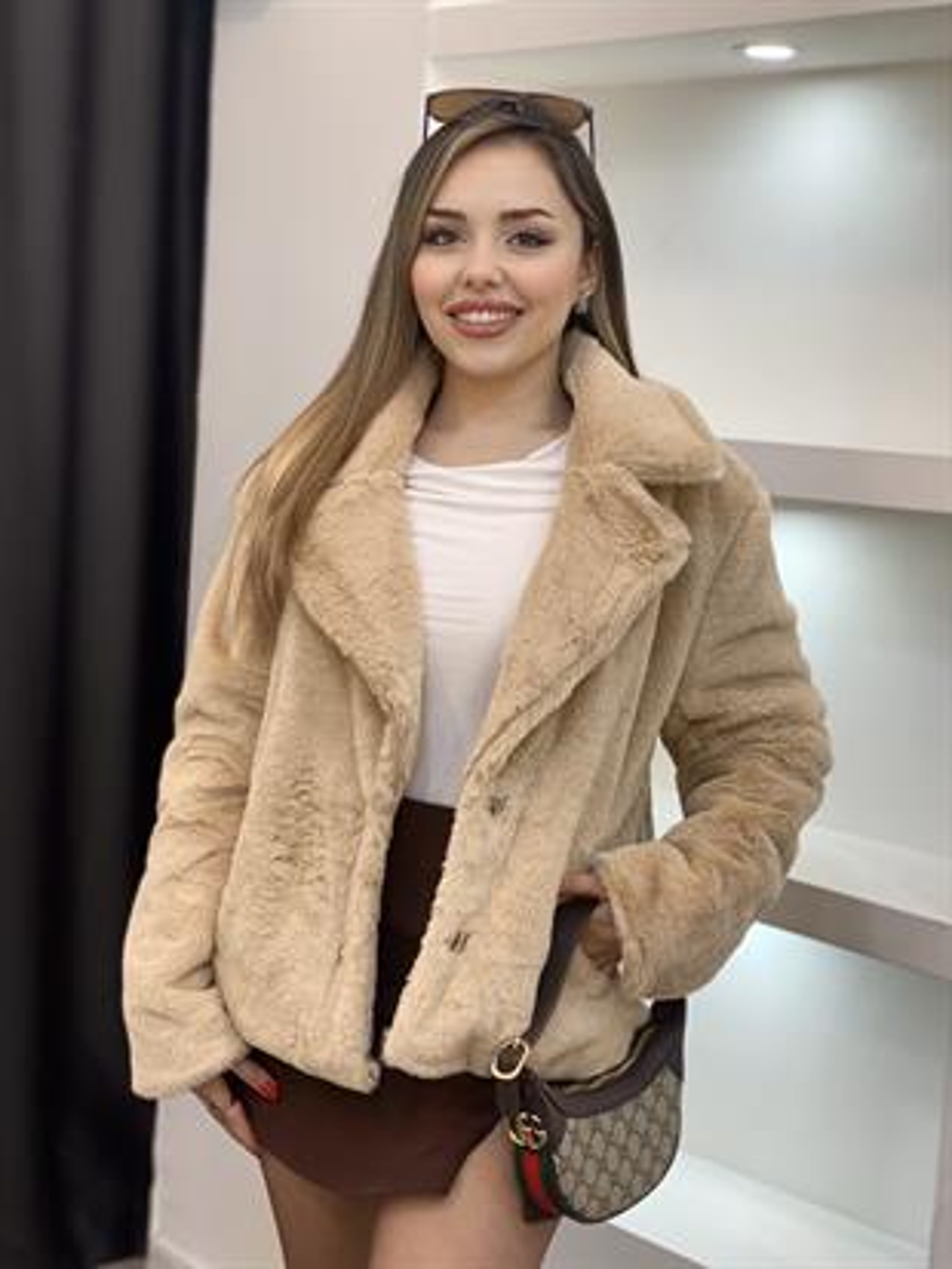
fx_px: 1906
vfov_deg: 36.8
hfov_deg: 28.0
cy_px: 634
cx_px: 476
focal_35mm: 52
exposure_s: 1/100
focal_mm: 6
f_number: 2
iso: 80
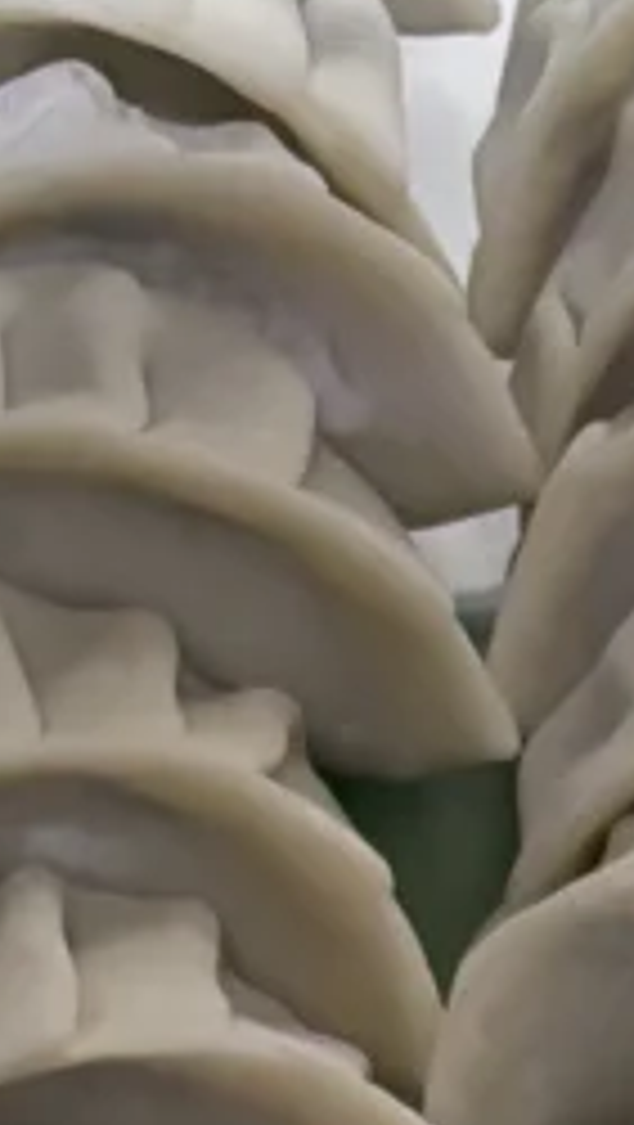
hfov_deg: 7.3
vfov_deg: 10.7
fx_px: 4862
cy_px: 2956
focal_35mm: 163
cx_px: 989
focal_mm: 5.96
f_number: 1.6
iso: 500
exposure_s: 1/33
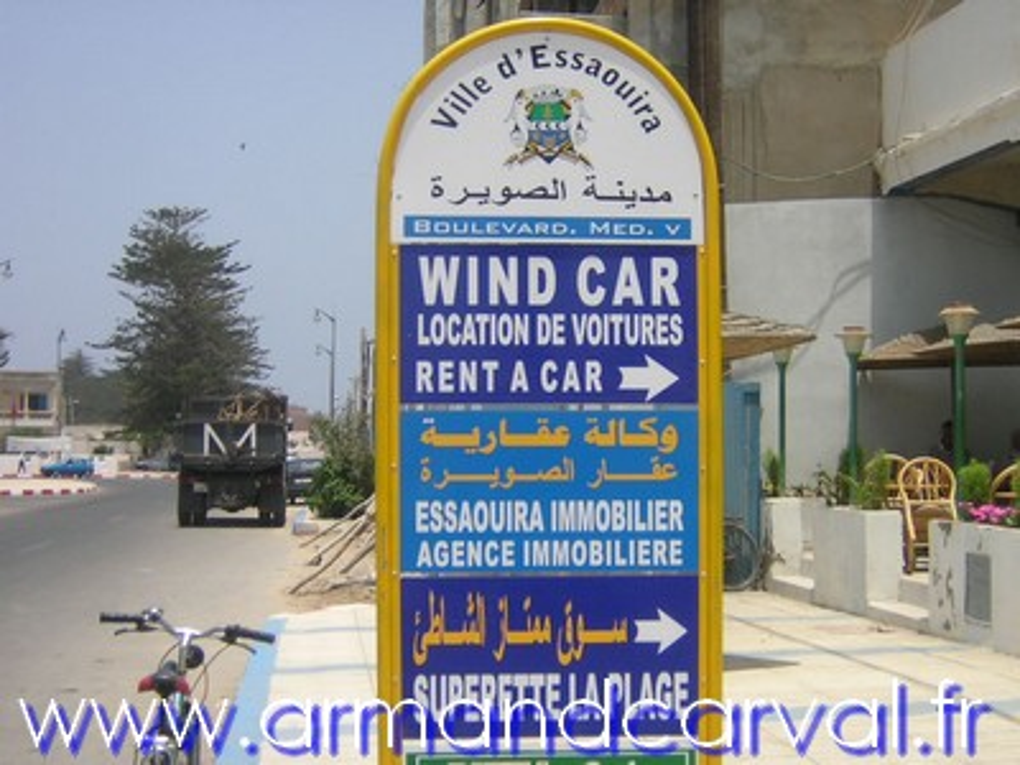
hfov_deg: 31.2
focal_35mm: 62
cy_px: 382
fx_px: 1827
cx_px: 510
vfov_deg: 23.7
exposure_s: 1/786
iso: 100
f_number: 3.4
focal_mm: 8.1
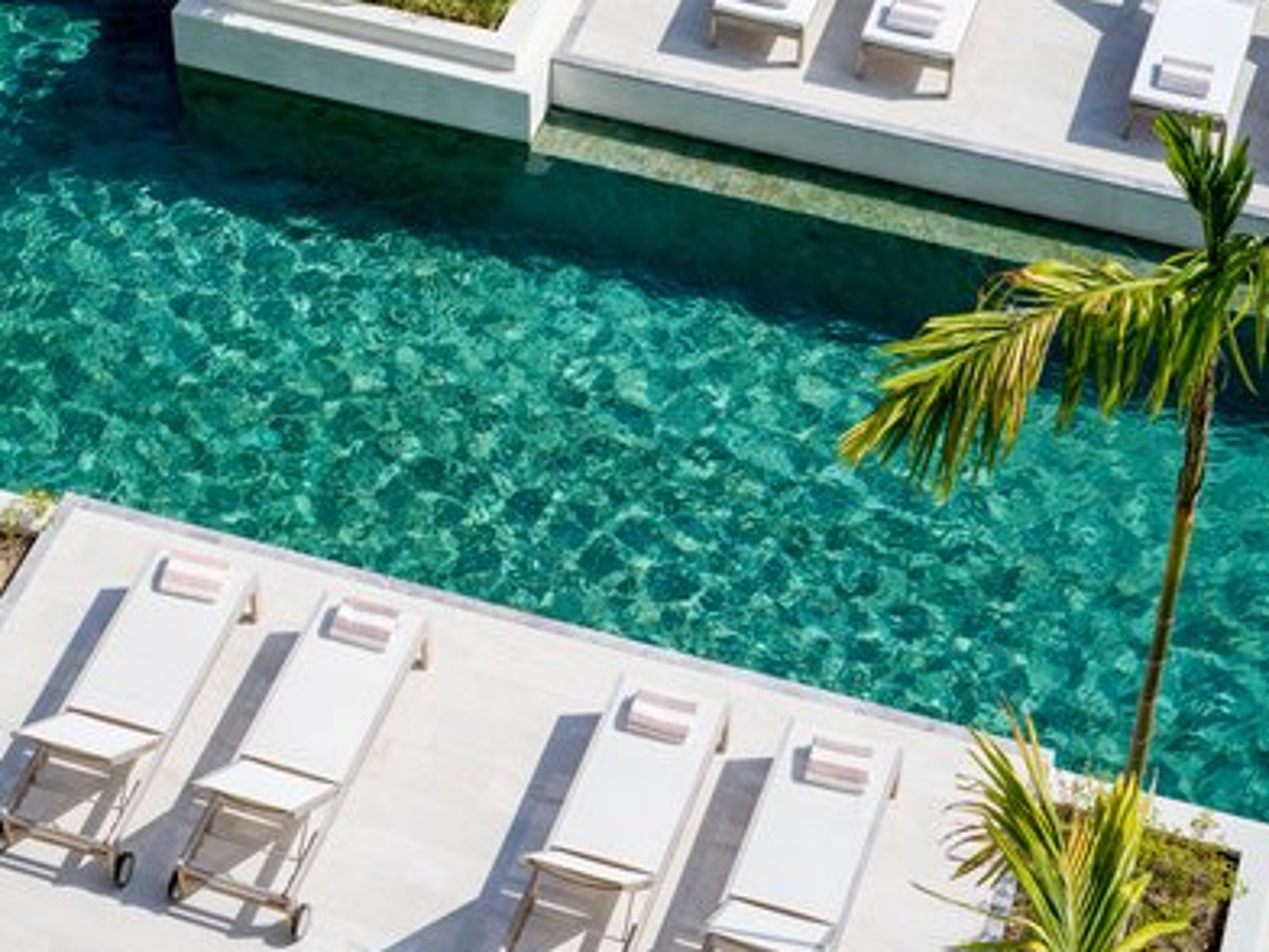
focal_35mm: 87
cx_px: 541
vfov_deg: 17.0
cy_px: 418
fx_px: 3189
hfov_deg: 22.5
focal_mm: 90
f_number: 4.5
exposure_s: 1/2000
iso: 100
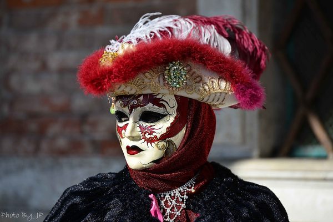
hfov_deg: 10.3
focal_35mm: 200
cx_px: 166
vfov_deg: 6.9
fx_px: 1850
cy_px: 111
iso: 100
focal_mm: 200
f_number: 4
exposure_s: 1/1000
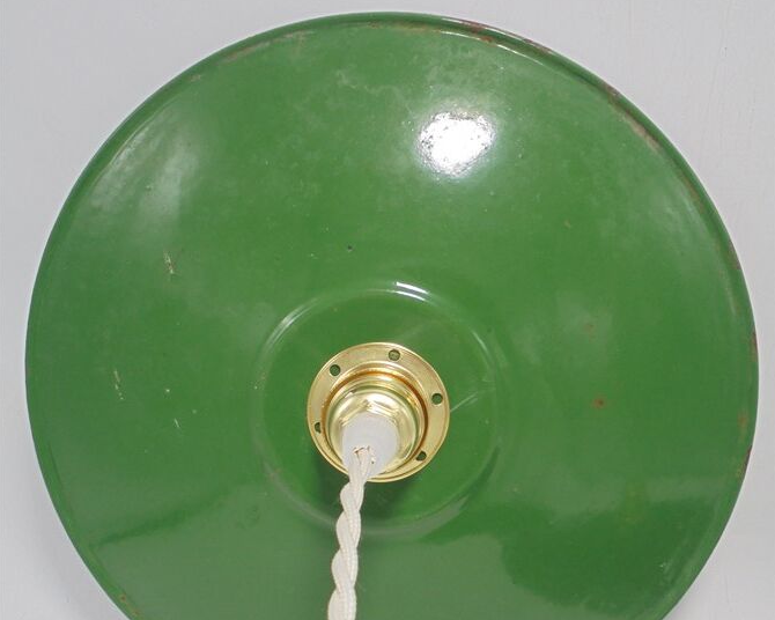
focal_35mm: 38
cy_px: 364
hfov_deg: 47.9
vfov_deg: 39.0
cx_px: 387
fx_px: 872
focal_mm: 5.3
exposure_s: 1/50
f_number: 3.7
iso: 100
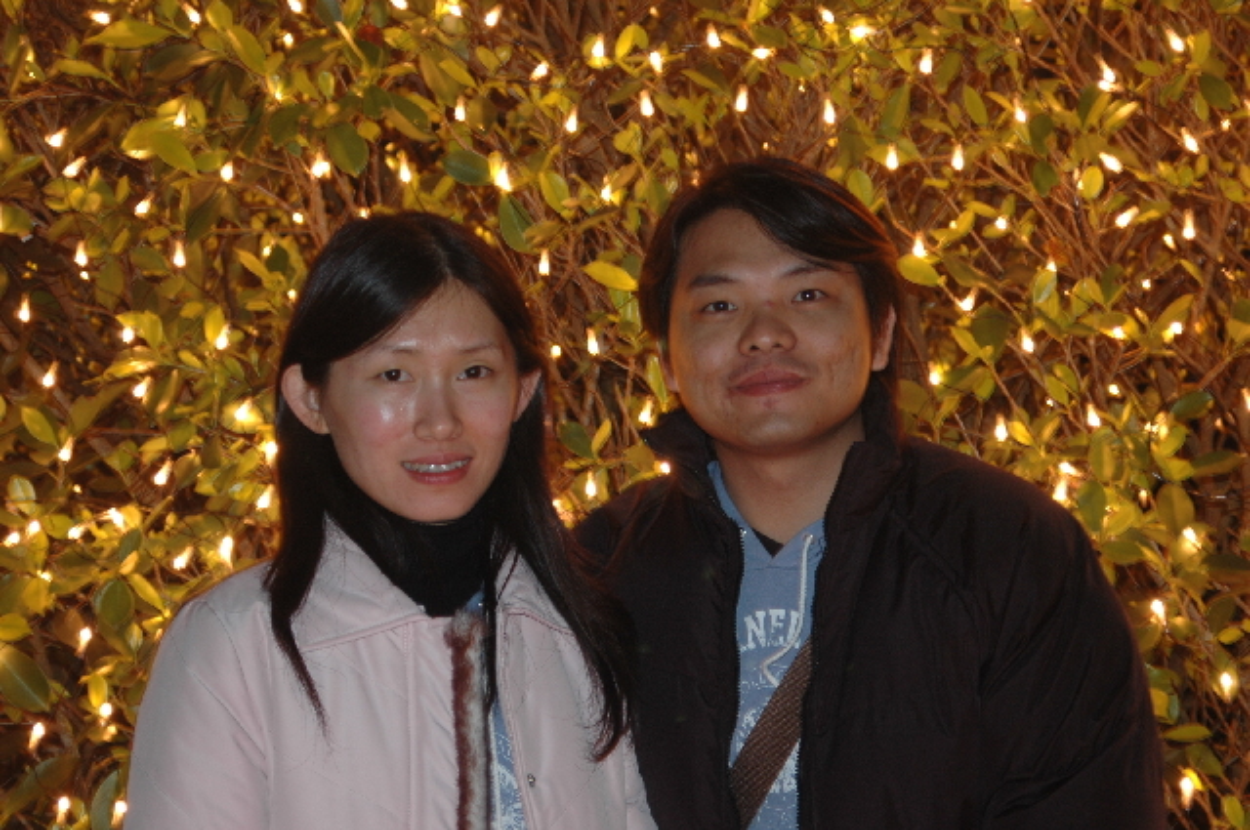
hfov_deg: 18.2
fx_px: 3901
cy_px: 415
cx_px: 625
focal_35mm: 112
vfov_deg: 12.1
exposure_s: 1/6
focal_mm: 75
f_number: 5.6
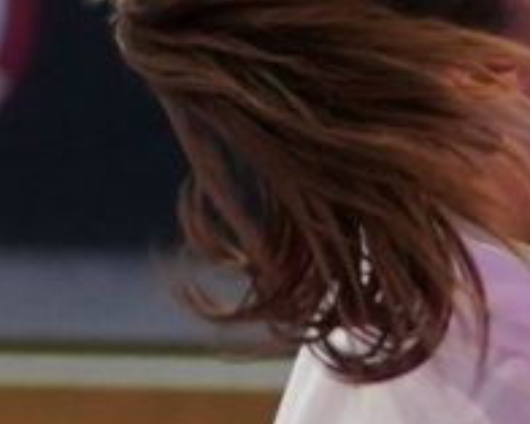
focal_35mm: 1248
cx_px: 1869
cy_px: -43
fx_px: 19586
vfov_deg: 1.2
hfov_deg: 1.5
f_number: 2.8
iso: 1600
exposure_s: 1/1000
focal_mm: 97
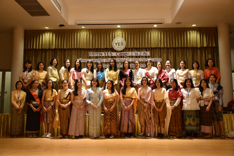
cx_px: 117
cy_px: 78
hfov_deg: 55.1
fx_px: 224
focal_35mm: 34
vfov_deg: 38.4
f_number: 3.8
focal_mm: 23
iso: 800
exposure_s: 1/40
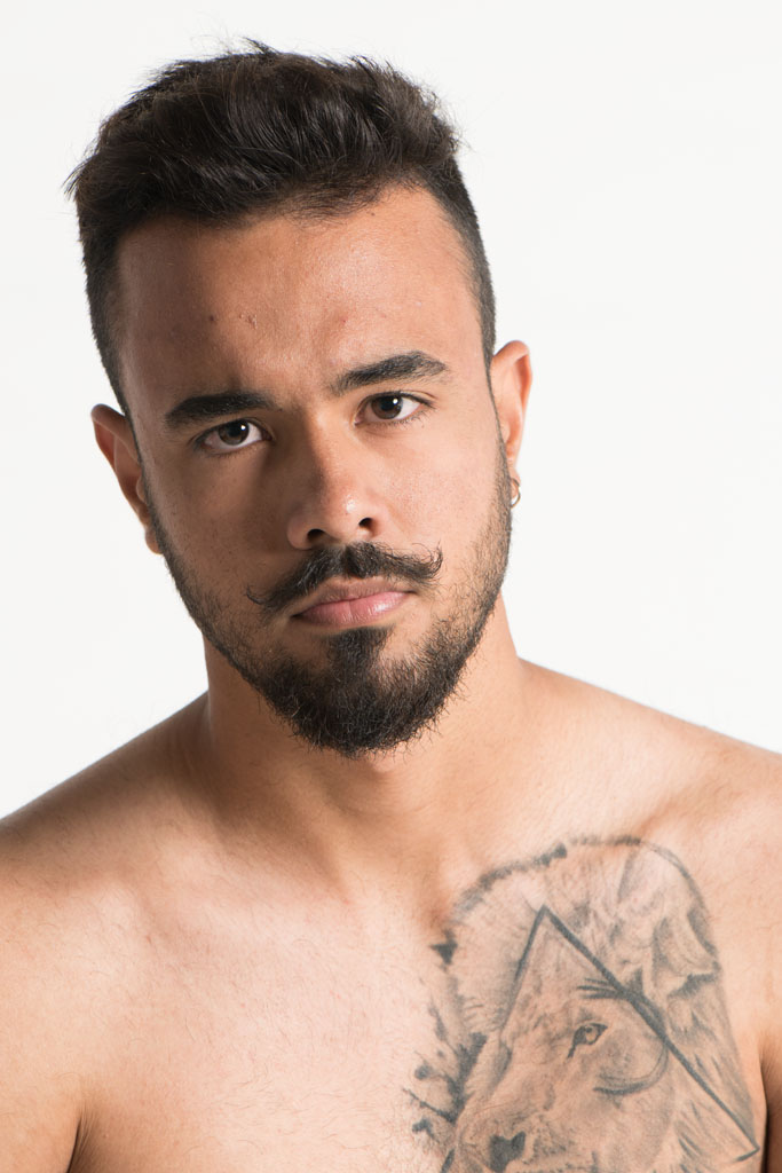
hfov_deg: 13.0
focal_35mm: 105
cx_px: 391
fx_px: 3420
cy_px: 586
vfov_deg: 19.5
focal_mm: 105
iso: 100
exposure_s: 1/160
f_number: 7.1
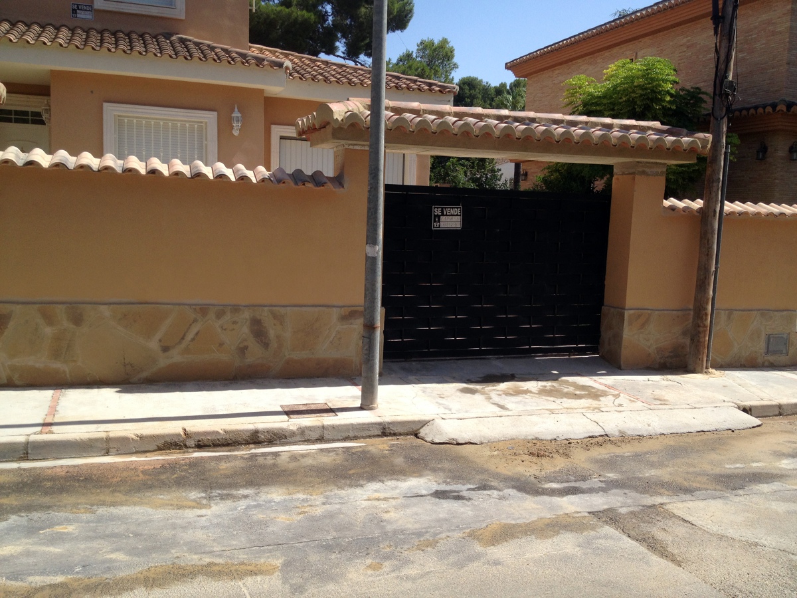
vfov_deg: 40.7
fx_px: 806
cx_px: 398
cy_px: 299
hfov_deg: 52.6
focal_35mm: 35
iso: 50
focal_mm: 4.28
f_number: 2.4
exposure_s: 1/1493
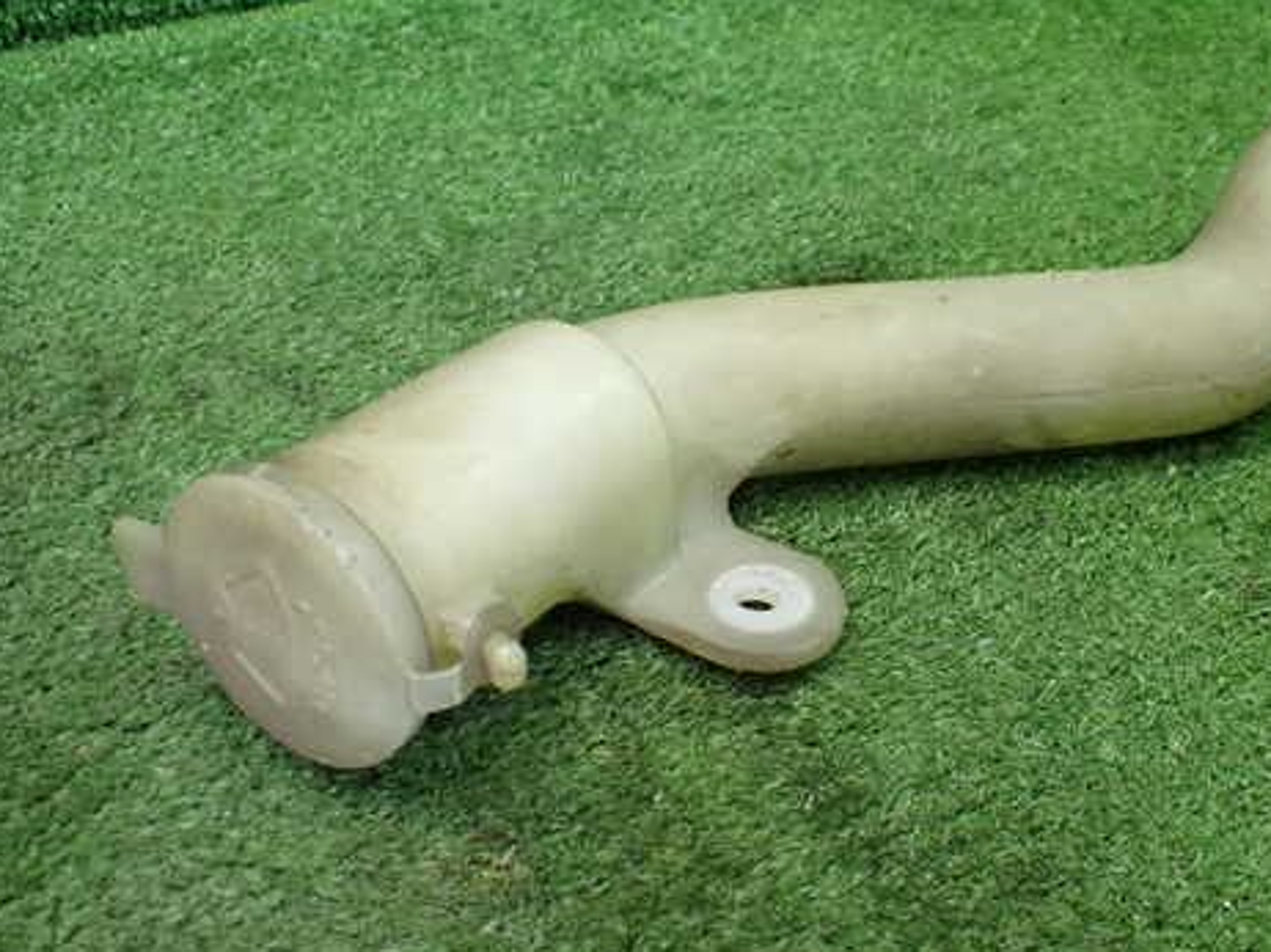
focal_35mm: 39
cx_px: 765
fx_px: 1431
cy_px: 484
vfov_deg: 36.8
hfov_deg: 47.6
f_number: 2.3
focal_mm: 5.4
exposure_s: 1/125
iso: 800
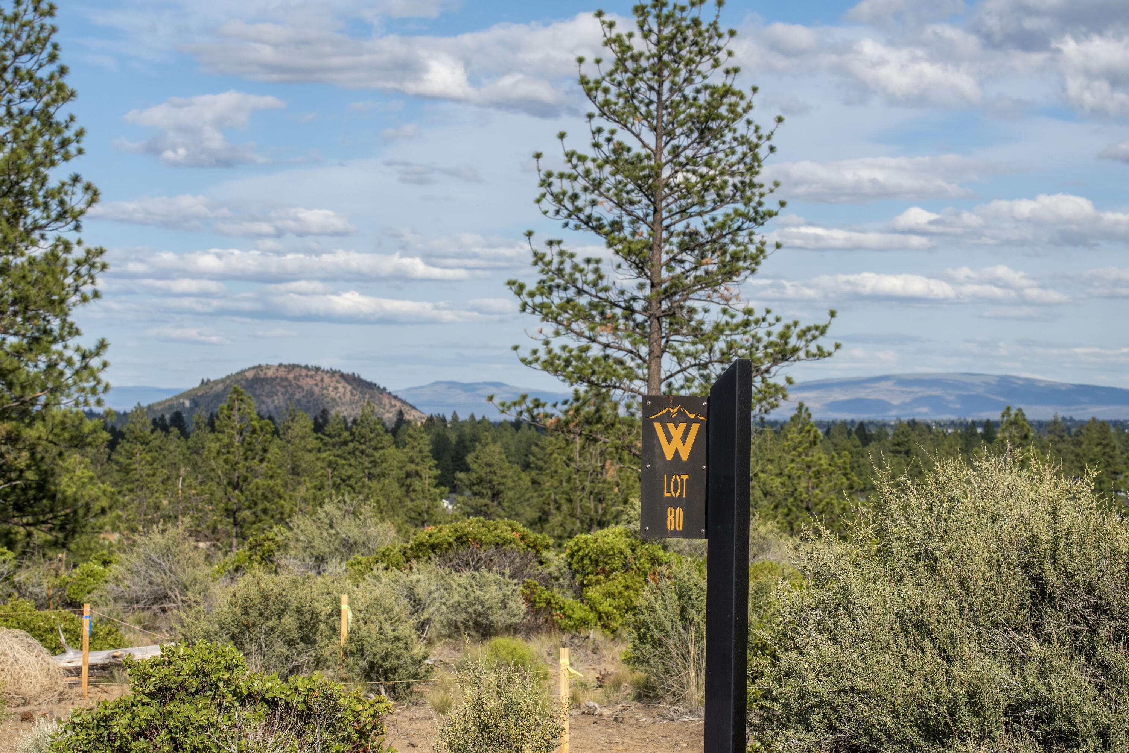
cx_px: 564
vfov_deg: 13.7
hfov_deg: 20.4
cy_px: 376
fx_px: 3137
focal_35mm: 100
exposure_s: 1/400
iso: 200
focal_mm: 100
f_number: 11
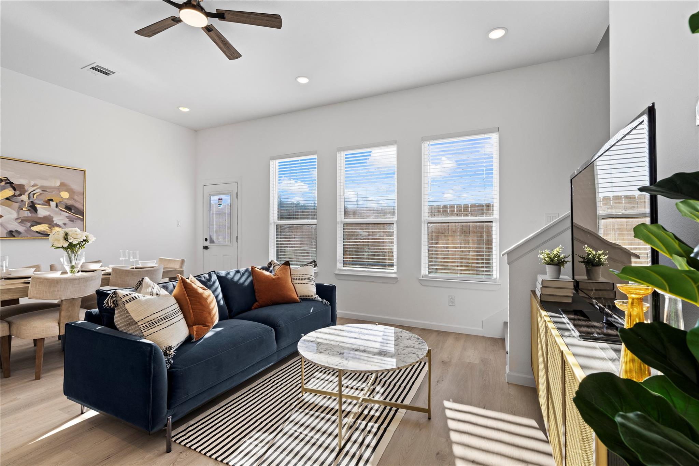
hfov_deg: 96.7
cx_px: 350
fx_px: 311
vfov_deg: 73.7
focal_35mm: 16
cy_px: 233
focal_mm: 16
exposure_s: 1/10
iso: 200
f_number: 9
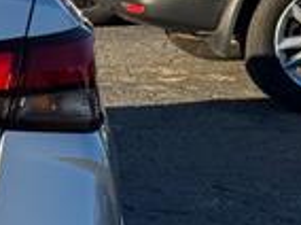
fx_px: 1884
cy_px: 161
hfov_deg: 8.5
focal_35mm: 217
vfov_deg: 6.8
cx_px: -348
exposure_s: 1/2513
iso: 64
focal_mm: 6.76
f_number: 1.78
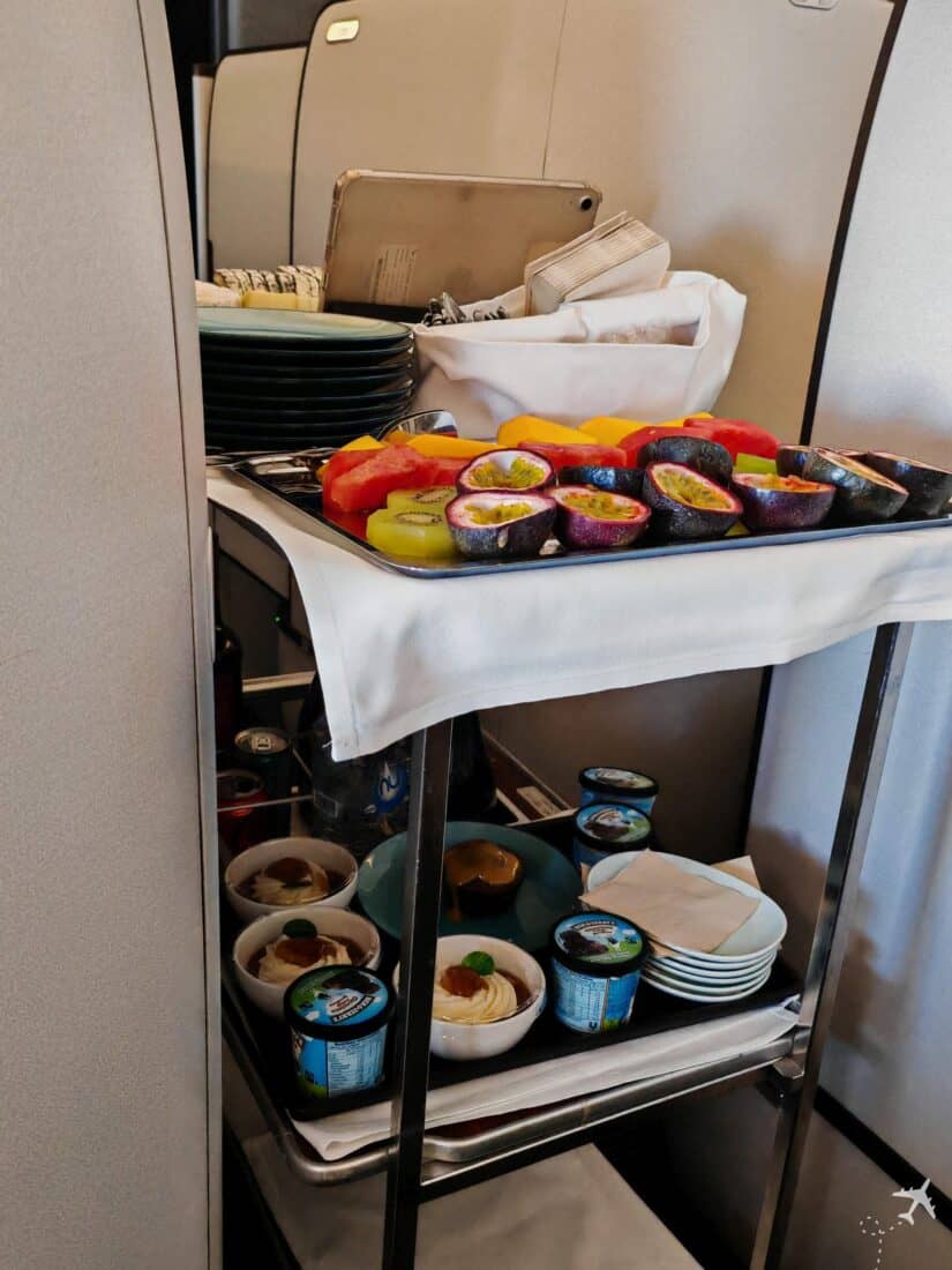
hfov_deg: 44.2
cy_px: 635
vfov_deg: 56.8
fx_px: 1173
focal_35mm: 32
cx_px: 476
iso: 2000
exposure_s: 1/130
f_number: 1.9
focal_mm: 5.3
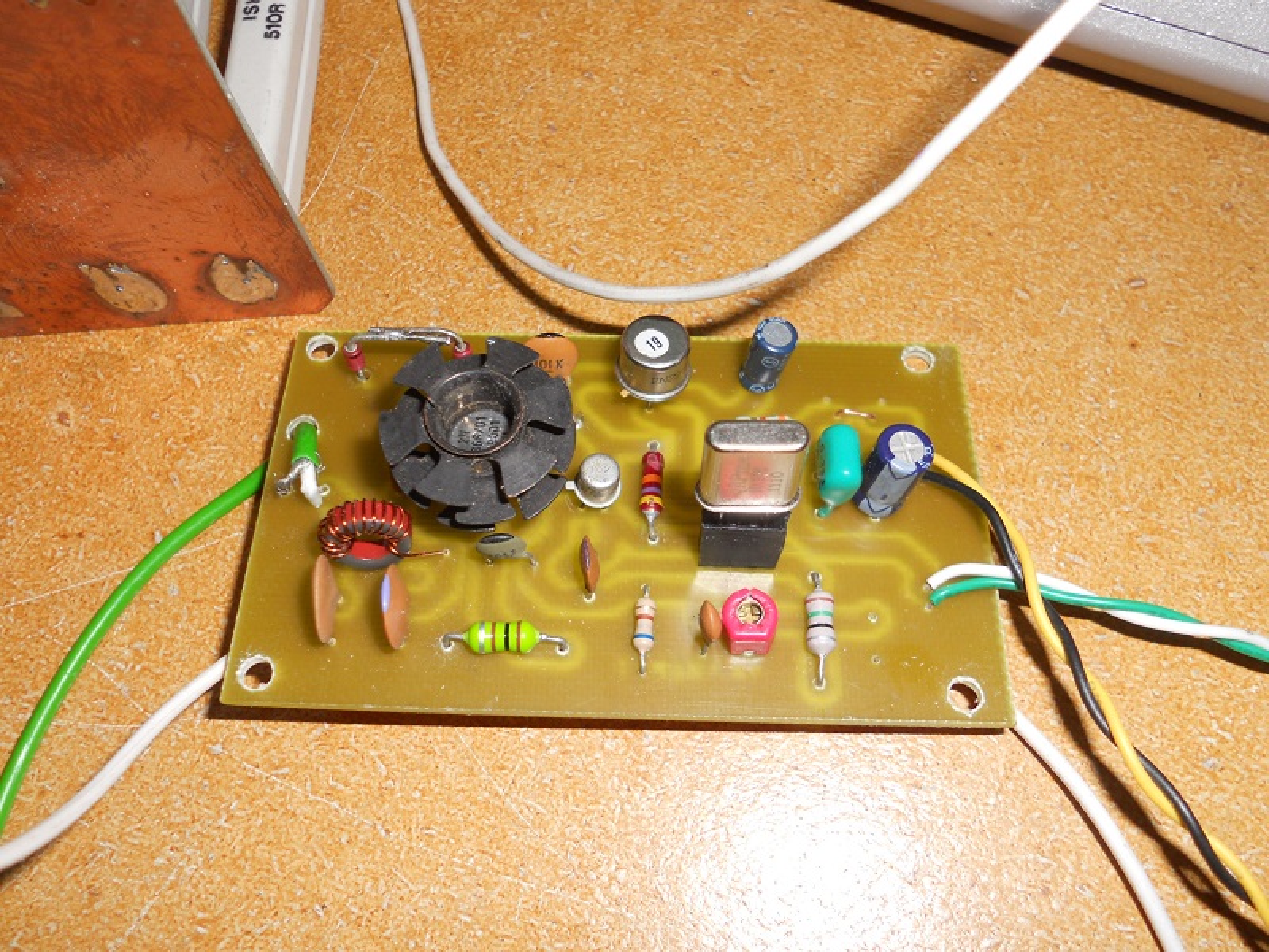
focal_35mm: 32
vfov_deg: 44.2
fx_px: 1173
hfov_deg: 56.8
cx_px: 634
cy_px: 476
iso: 80
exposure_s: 1/25
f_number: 8.8
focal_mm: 5.8
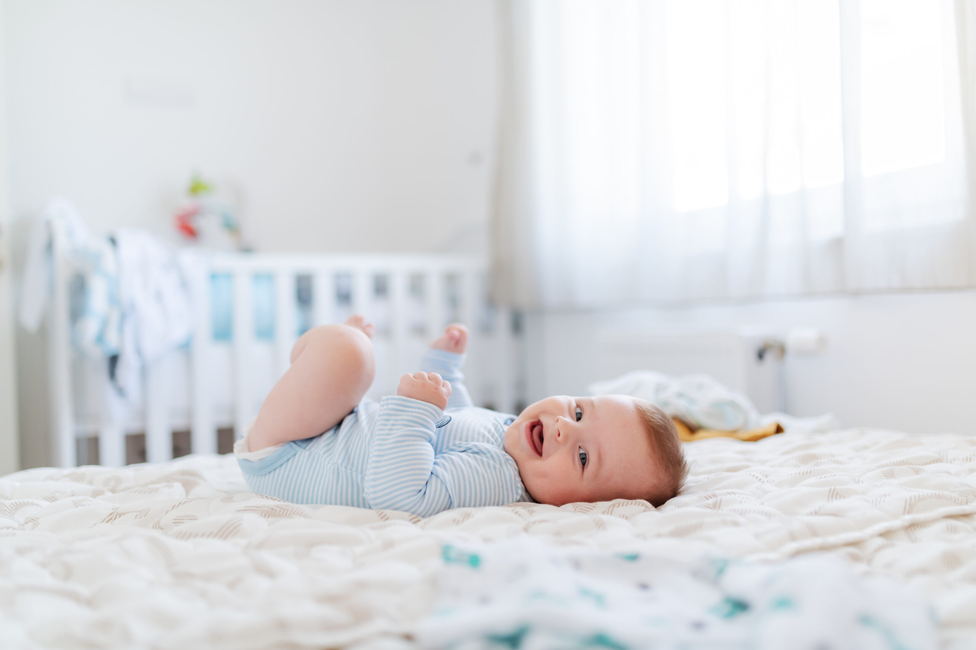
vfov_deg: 37.9
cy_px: 325
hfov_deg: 54.4
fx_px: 949
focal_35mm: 35
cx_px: 488
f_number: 1.4
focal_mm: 35
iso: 320
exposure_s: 1/200
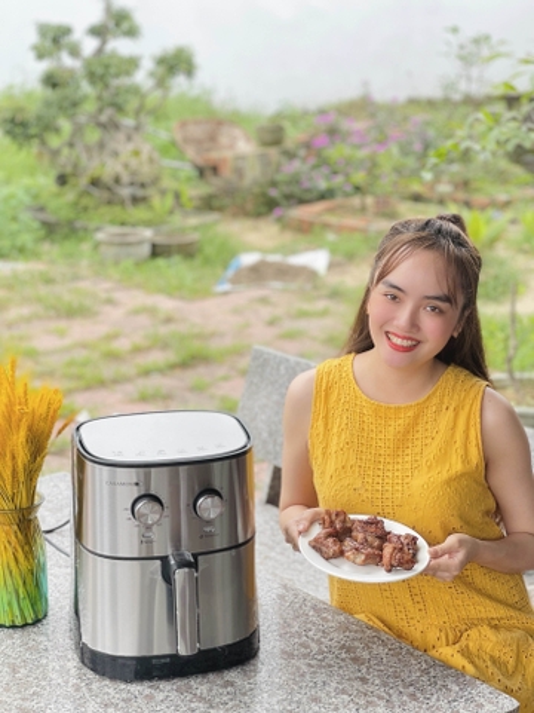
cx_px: 267
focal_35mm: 64
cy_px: 356
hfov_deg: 22.9
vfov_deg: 30.3
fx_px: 1316
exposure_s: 1/134
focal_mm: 7.5
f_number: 2.2
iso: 20
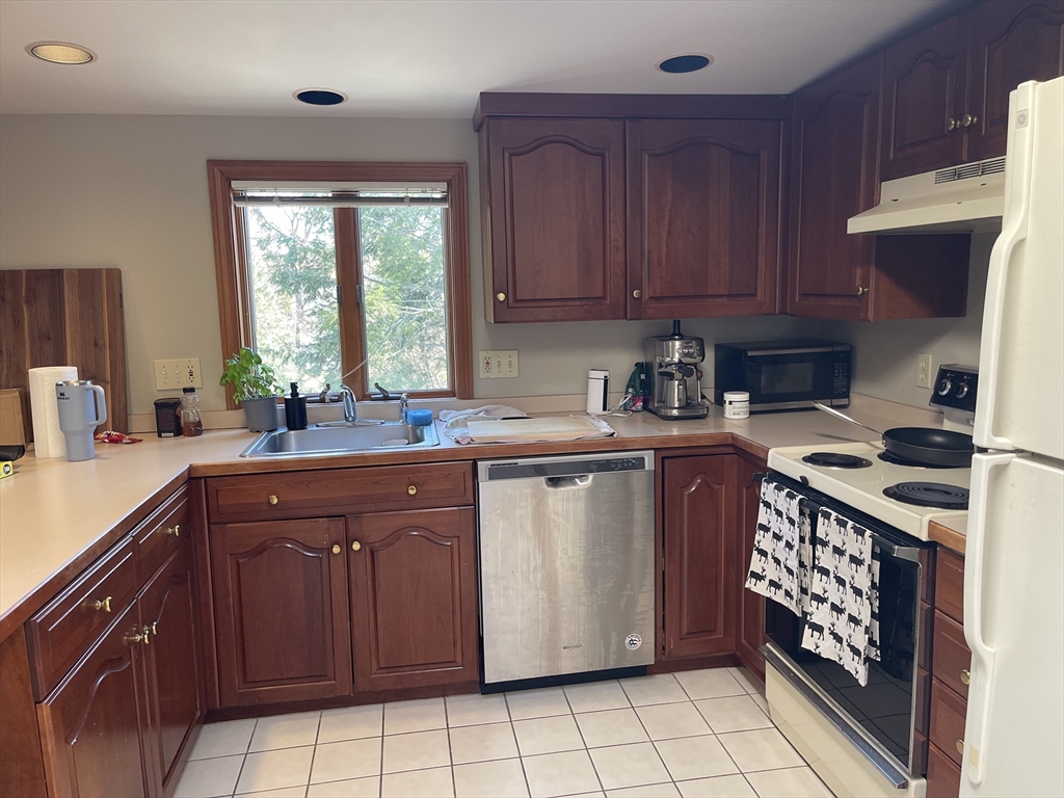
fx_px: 768
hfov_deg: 69.4
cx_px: 532
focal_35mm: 25
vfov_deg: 54.9
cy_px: 399
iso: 125
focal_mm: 5.1
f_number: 1.6
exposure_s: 1/101
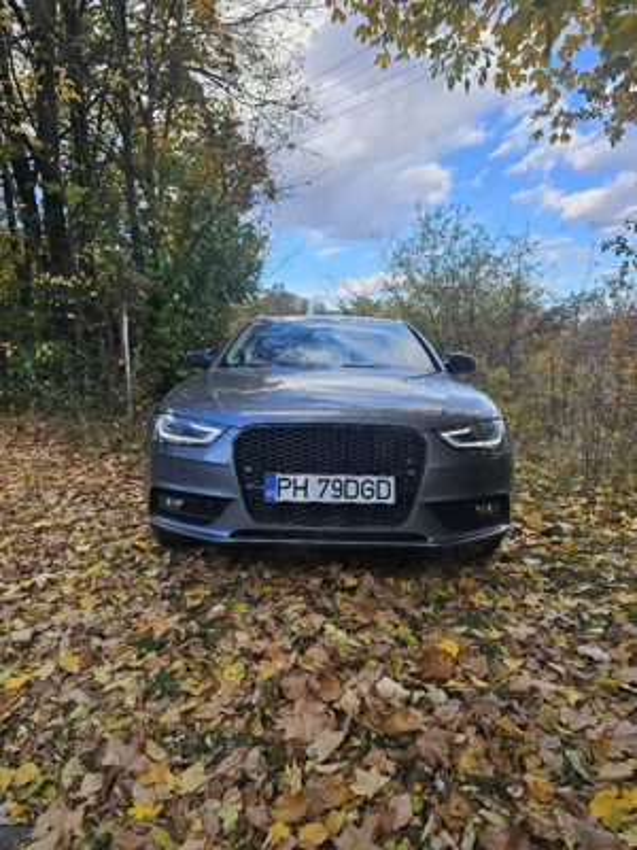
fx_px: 564
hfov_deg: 58.9
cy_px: 425
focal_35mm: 23
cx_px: 318
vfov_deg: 73.9
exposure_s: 1/119
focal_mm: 6.3
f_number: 1.7
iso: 10
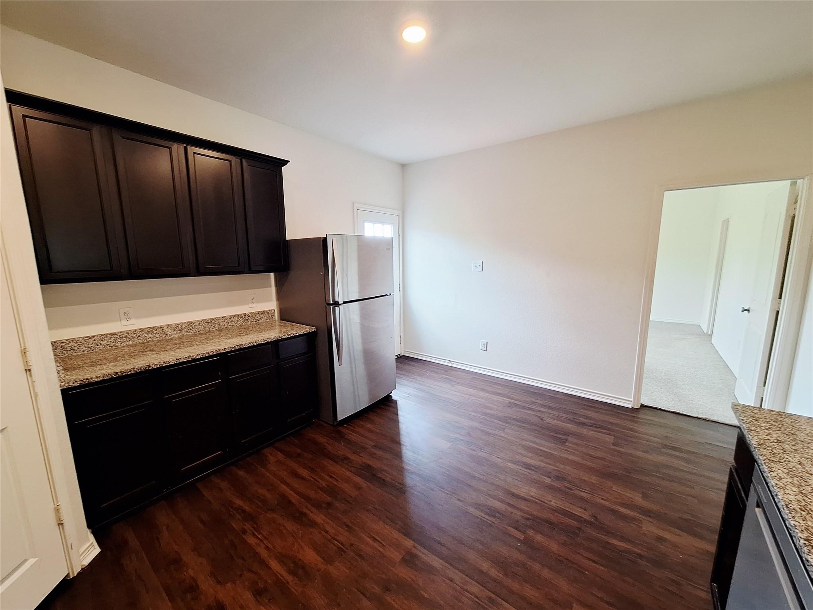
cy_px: 305
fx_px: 305
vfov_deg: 89.9
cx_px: 406
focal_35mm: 13
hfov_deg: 106.2
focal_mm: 1.74
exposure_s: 1/40
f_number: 2.2
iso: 125
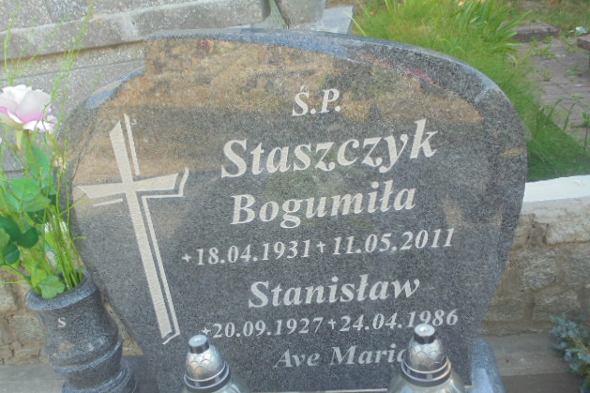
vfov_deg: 36.8
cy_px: 224
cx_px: 293
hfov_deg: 53.1
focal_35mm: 36
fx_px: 590
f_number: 4
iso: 100
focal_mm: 6.1
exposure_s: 1/80
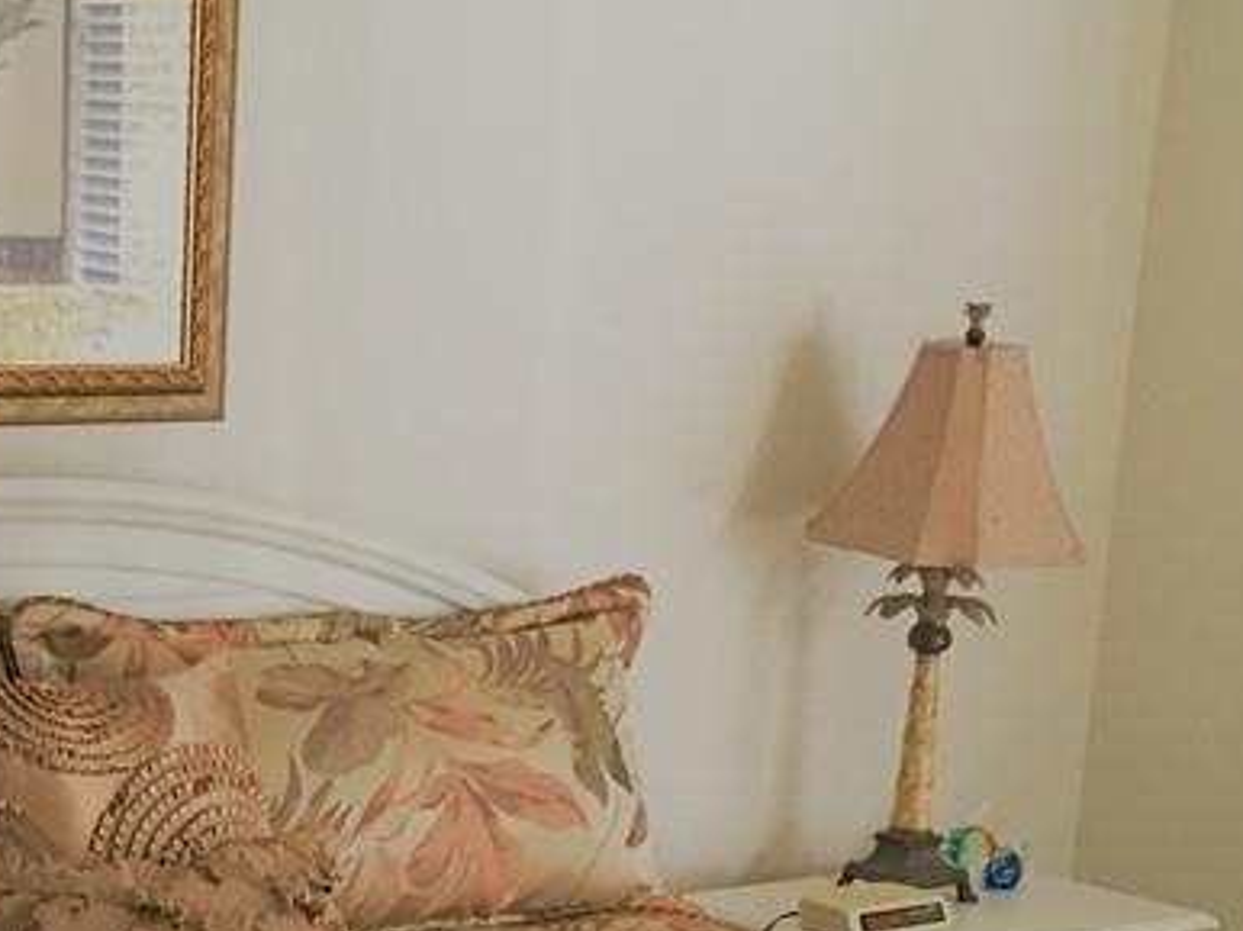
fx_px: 2763
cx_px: 106
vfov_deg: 18.3
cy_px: 1053
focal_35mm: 77
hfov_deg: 24.6
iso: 200
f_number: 2.2
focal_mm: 4.15
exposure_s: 1/30
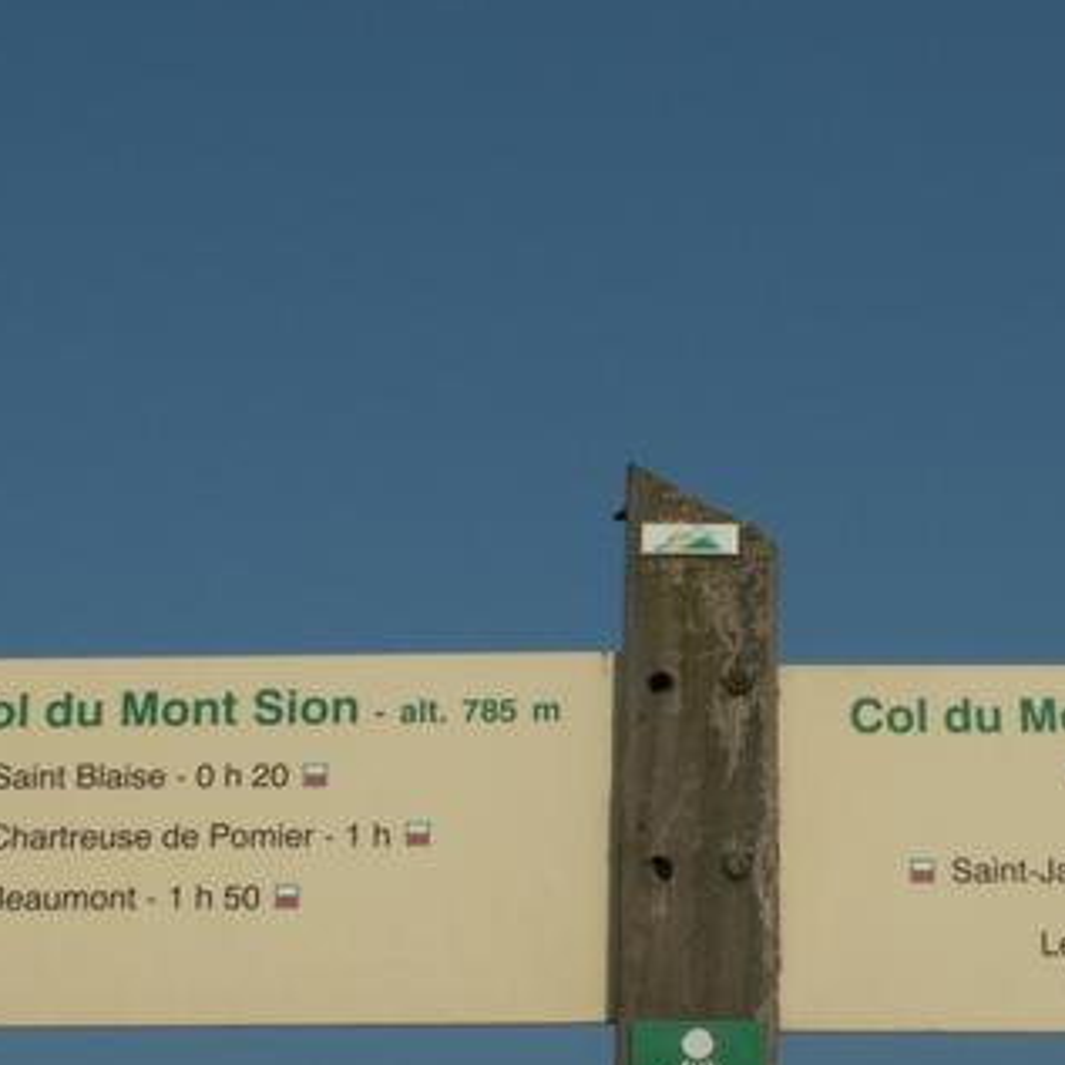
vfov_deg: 19.0
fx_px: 3168
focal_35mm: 91
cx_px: 679
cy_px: 736
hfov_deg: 19.0
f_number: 8
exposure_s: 1/400
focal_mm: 8.52
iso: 50
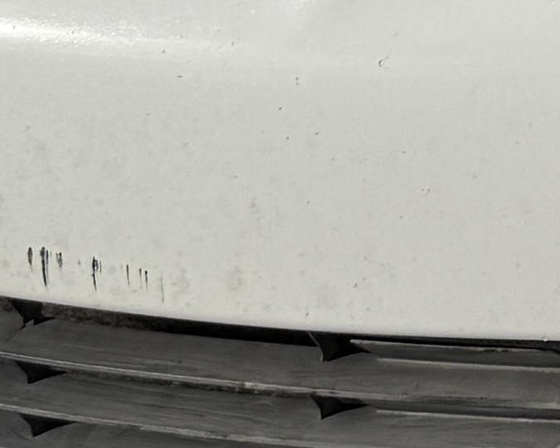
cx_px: 952
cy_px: -455
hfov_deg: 9.3
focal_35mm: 199
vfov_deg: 7.5
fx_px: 3299
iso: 80
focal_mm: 6.76
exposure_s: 1/6173
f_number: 1.78
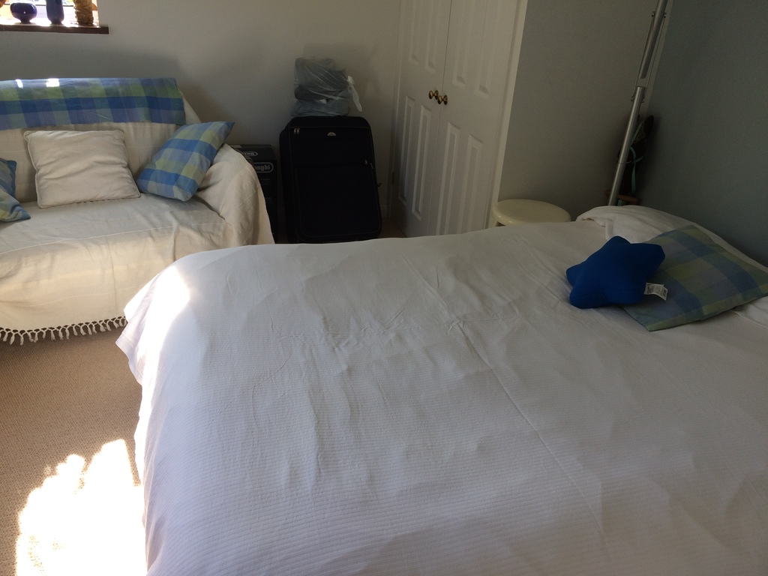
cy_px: 288
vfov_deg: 48.2
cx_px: 384
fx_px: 643
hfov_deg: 61.7
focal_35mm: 29
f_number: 2.2
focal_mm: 4.15
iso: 32
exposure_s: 1/101
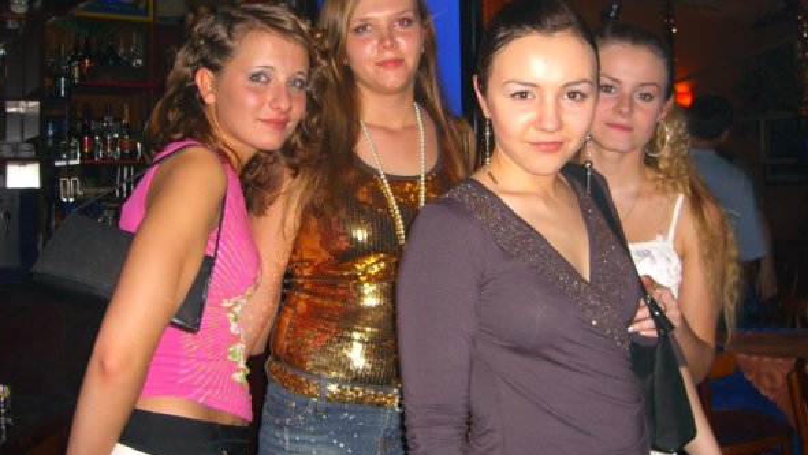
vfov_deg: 28.3
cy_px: 176
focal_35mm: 42
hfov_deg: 48.3
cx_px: 399
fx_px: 900
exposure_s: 1/60
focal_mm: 7.9
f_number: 2.8
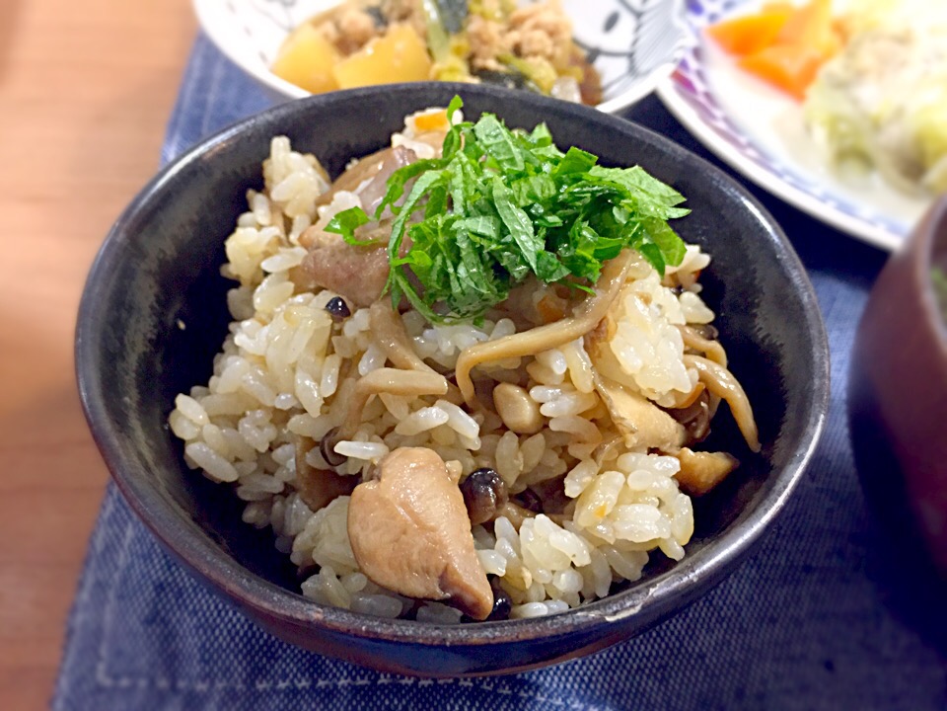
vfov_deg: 48.2
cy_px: 356
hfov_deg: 61.7
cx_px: 474
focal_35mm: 29
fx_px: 793
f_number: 2.2
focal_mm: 4.15
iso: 250
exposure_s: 1/15
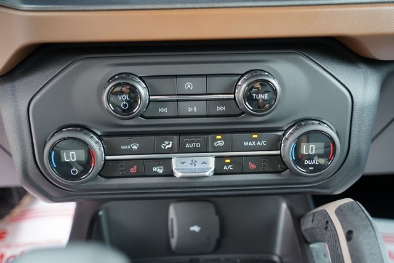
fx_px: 372
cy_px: 132
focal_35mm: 34
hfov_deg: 55.8
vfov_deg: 38.9
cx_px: 197
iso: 800
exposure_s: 1/60
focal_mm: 34
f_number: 4
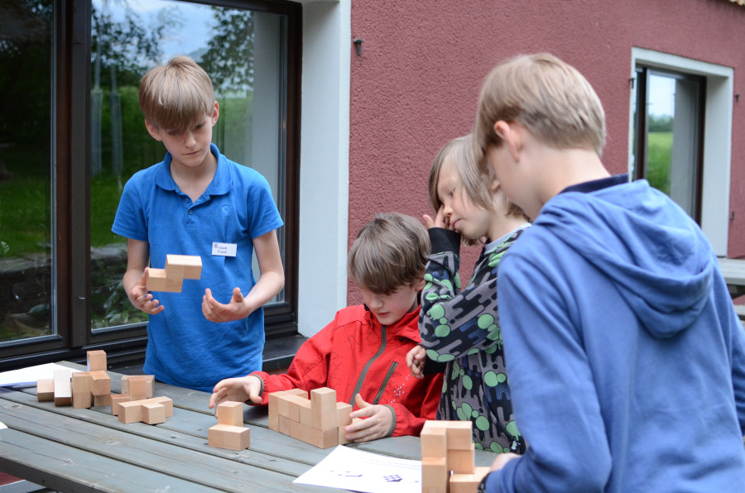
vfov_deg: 25.6
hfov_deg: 37.9
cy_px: 246
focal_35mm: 52
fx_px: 1084
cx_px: 372
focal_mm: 35
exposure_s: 1/200
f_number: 3.2
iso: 1600
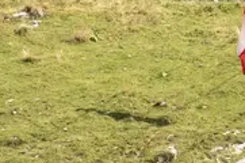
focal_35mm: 465
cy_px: 160
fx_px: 3159
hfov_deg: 4.4
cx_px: 356
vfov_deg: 2.9
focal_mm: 70
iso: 100
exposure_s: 1/1000
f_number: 4
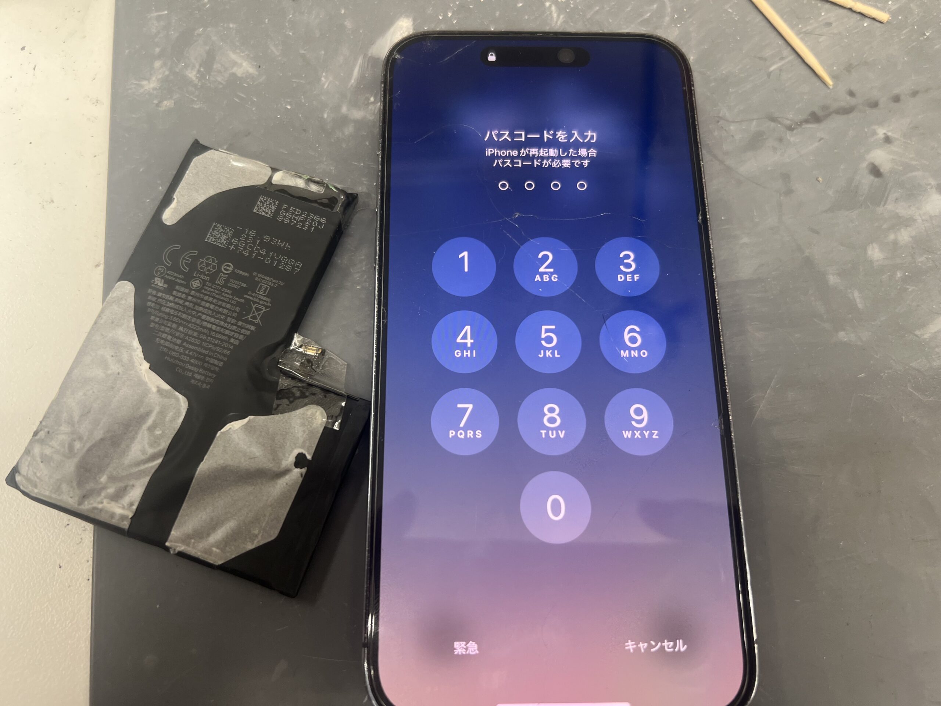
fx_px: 707
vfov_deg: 53.1
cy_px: 353
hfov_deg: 67.3
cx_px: 470
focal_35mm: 26
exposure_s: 1/100
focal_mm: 5.7
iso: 125
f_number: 1.5
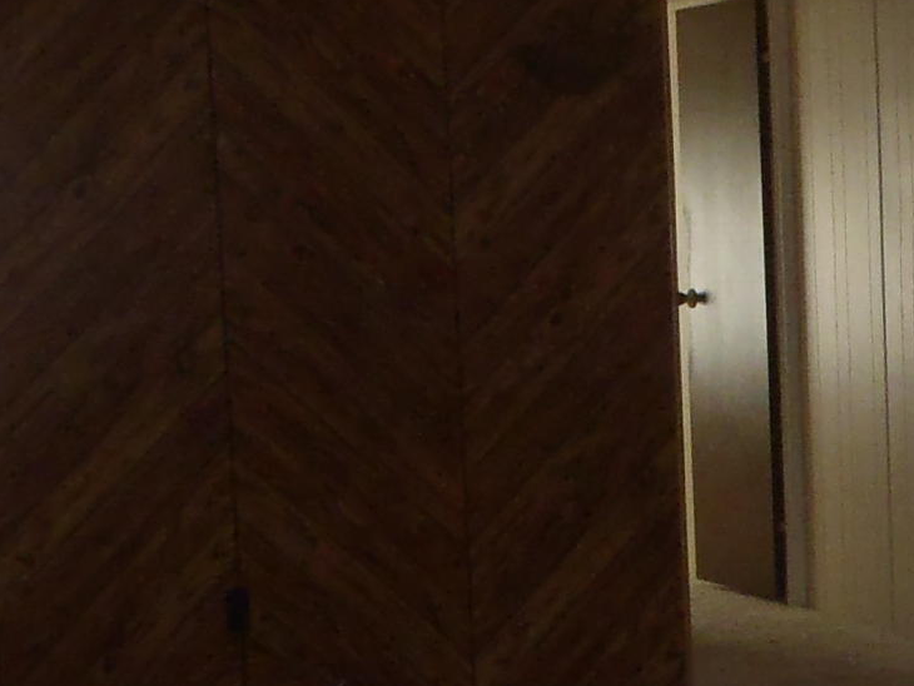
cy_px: 620
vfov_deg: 12.8
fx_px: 3037
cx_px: 1233
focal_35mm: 115
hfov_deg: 16.1
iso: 250
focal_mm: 5
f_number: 3.9
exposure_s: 1/30
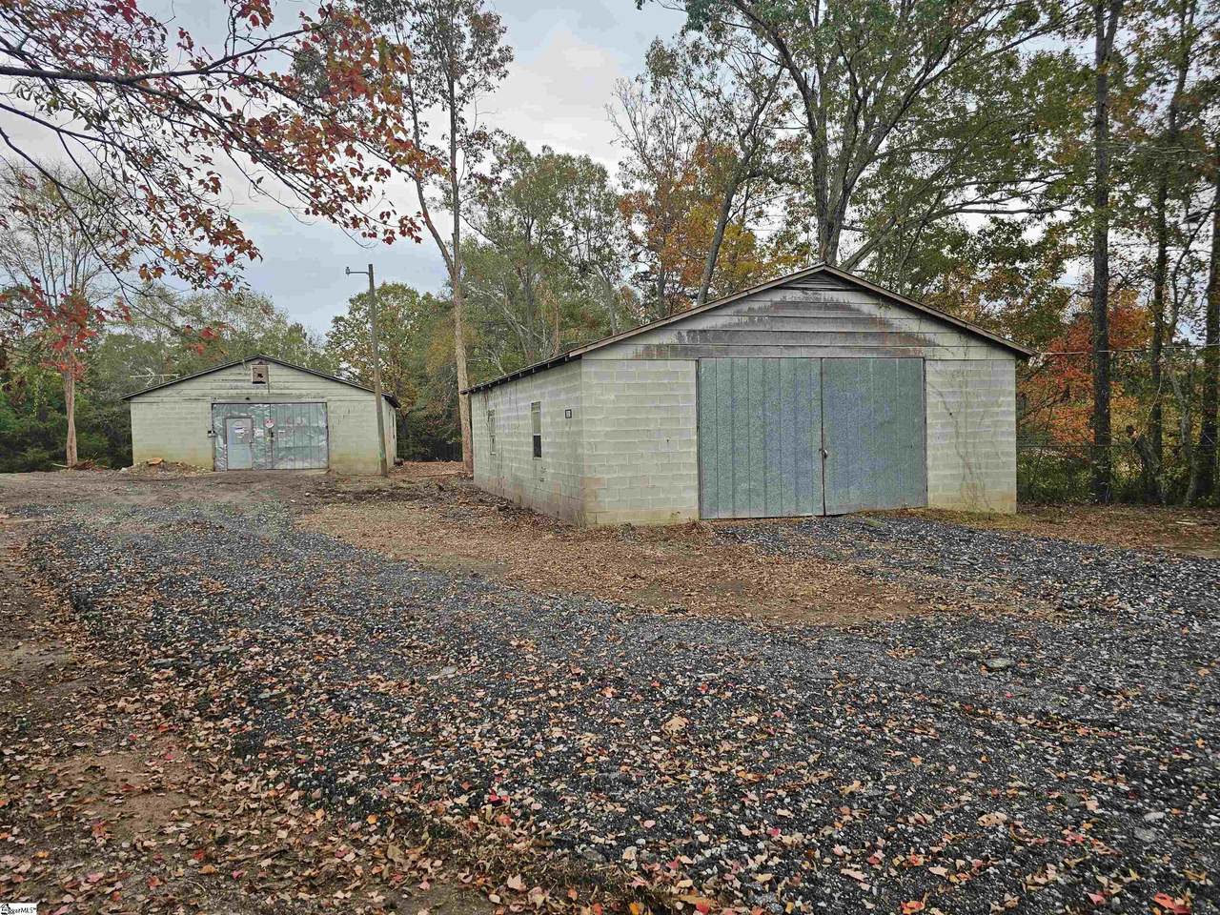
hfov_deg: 73.9
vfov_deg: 58.9
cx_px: 610
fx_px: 811
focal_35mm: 23
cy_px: 458
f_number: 1.7
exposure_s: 1/189
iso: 10
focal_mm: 6.3
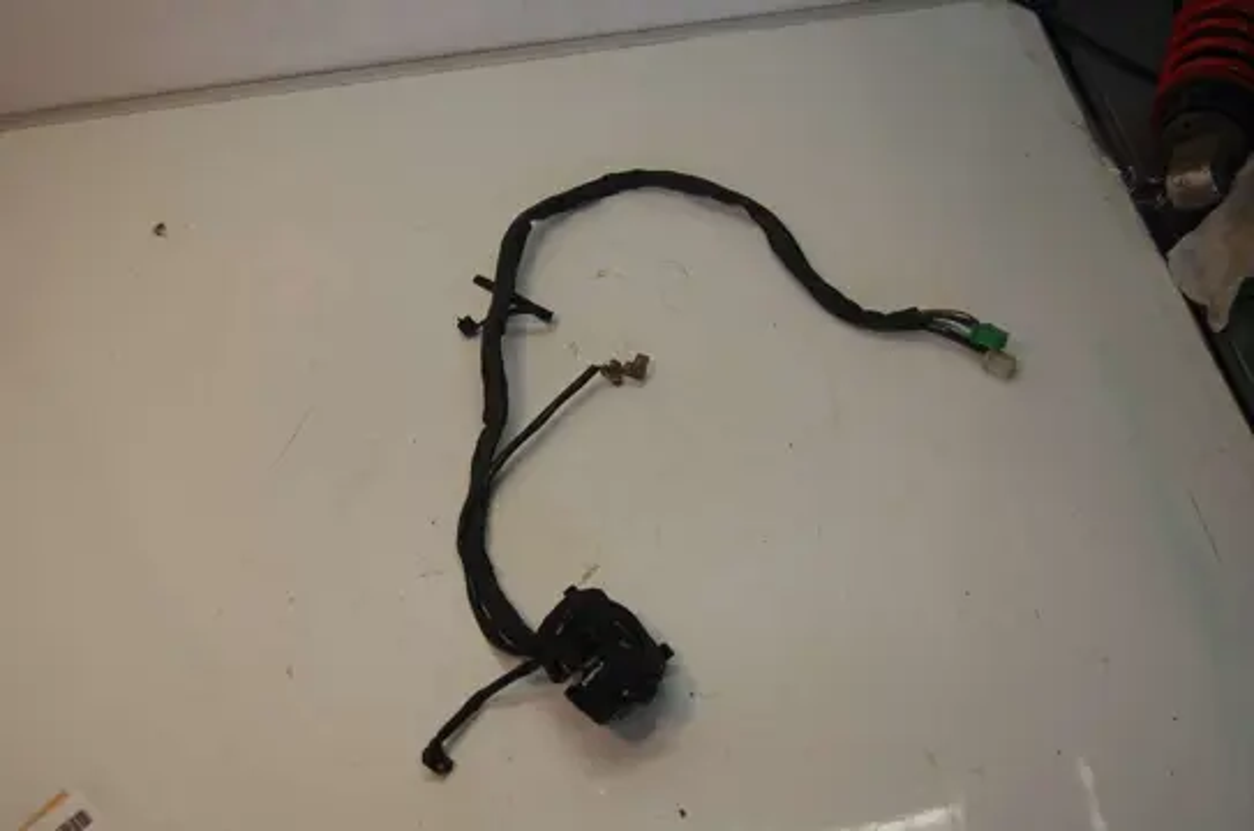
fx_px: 1565
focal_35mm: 45
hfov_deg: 43.7
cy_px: 416
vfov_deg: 29.8
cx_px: 627
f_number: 5.6
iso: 250
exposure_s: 1/125
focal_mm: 30
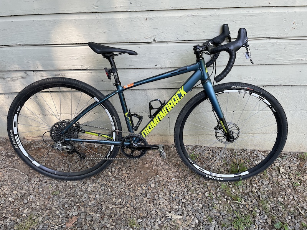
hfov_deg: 67.3
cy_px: 115
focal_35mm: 26
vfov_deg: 53.1
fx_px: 231
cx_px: 154
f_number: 1.6
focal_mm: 4.2
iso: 40
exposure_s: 1/121
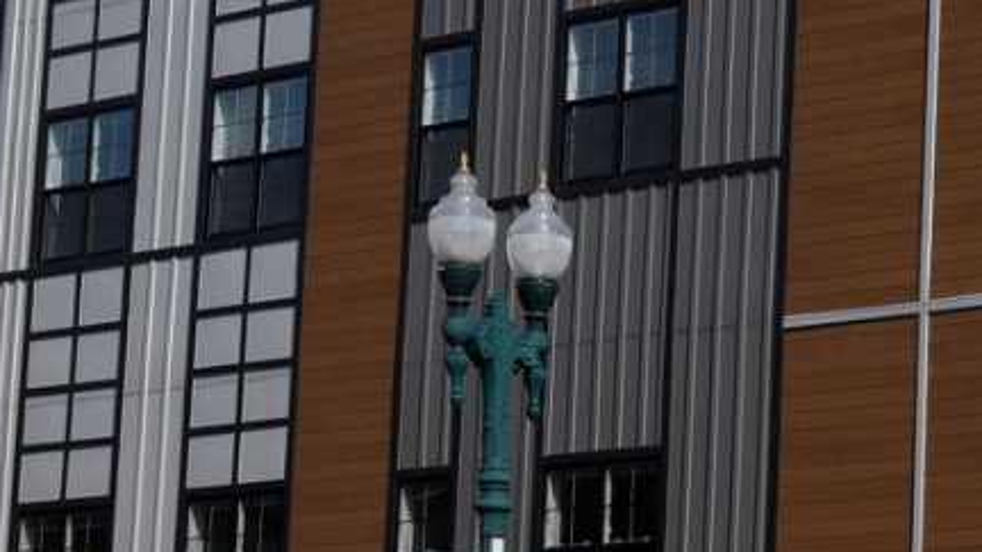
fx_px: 4140
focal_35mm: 159
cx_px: 1357
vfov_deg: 7.6
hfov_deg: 13.0
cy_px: 133
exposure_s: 1/4000
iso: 900
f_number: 7.1
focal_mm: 32
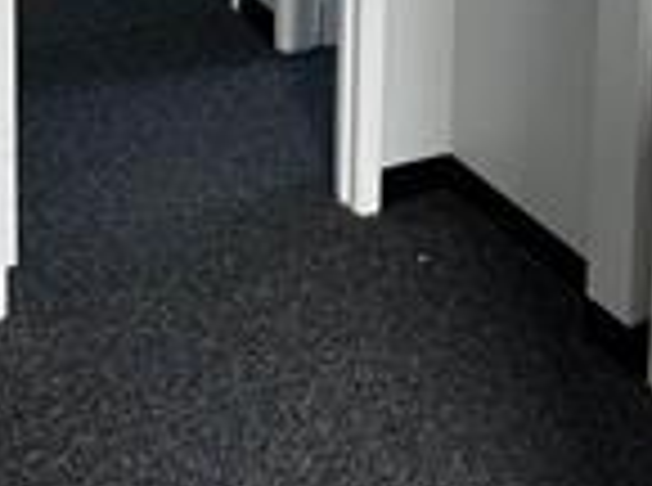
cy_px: -274
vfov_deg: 19.9
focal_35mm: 62
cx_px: 418
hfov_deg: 31.1
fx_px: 1165
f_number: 2.2
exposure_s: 1/99
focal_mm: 2.22
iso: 200
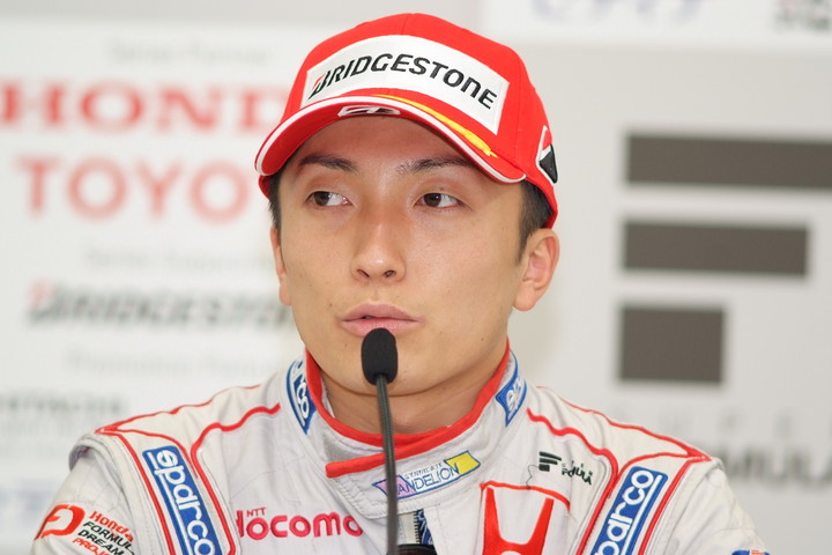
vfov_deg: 5.1
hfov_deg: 7.6
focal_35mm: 270
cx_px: 416
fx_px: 6240
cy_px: 278
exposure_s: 1/250
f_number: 2.8
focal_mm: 180
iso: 800
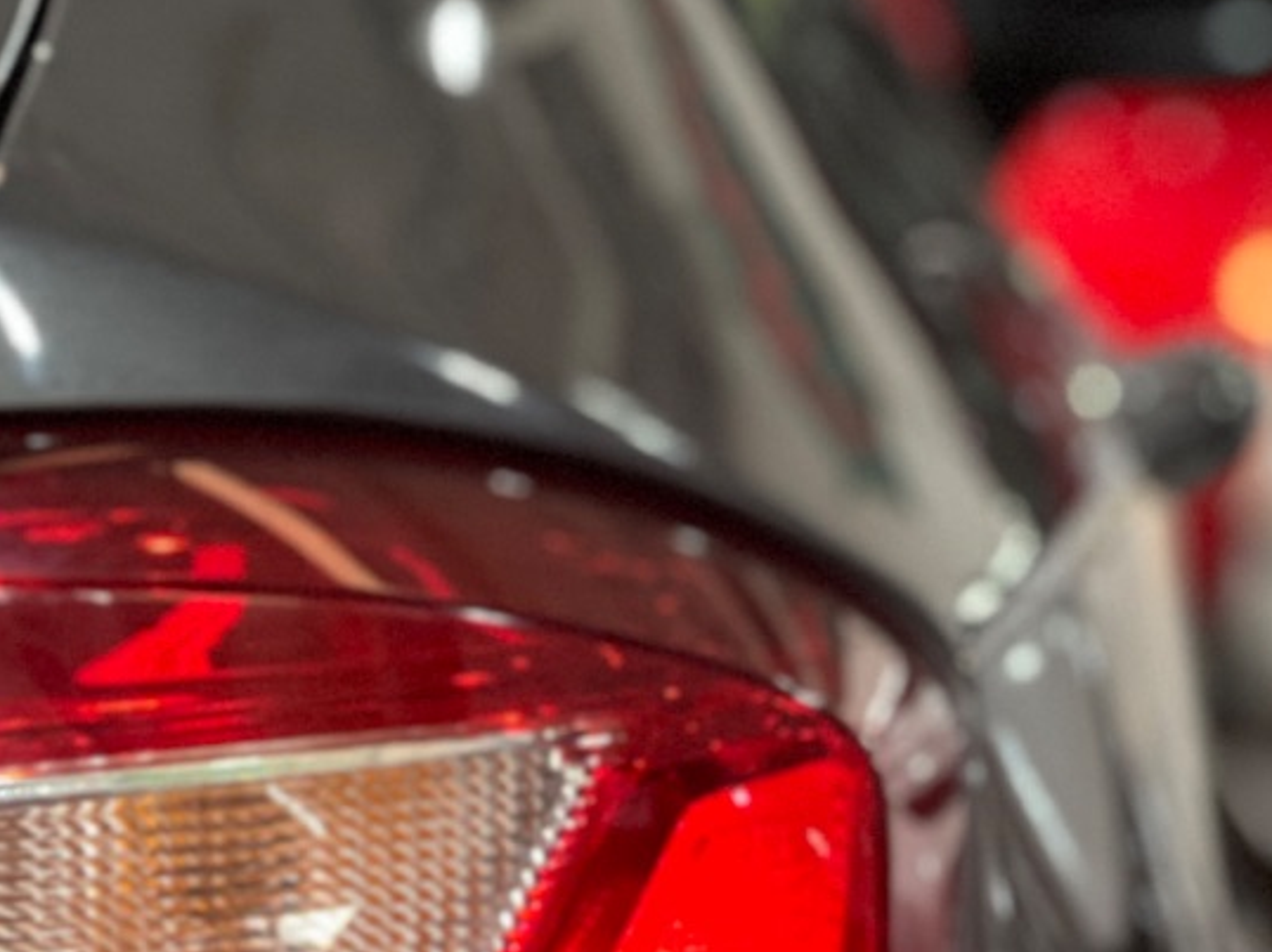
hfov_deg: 7.2
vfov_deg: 5.4
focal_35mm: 275
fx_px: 10101
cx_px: -118
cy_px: 881
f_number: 2.8
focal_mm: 9
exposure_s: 1/40
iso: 200
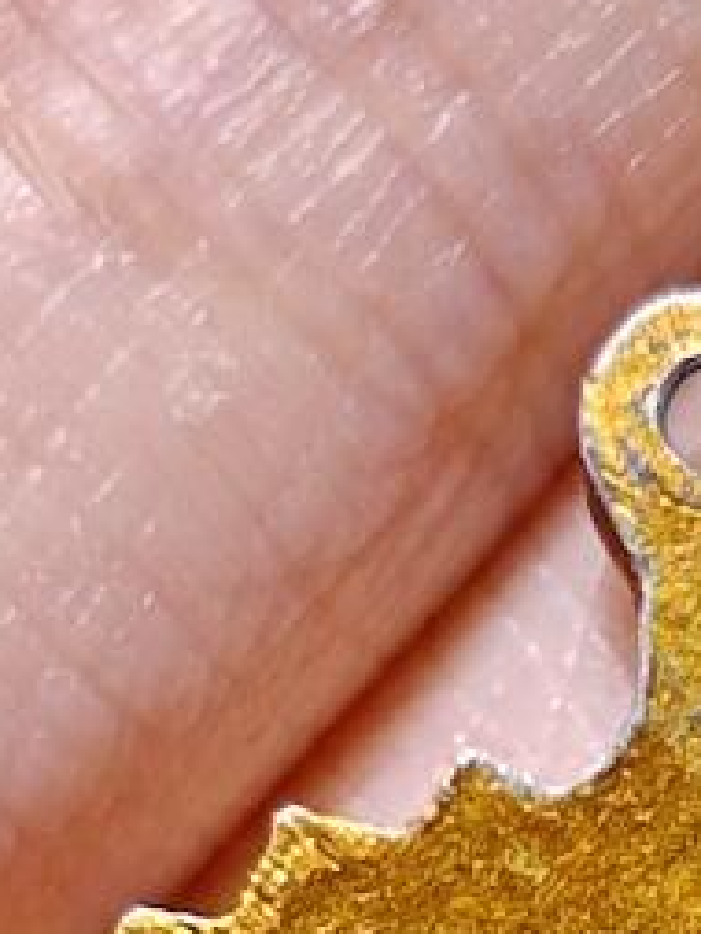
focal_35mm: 327
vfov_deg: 5.9
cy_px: 1846
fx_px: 8822
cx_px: 819
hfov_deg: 4.5
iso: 50
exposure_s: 1/2214
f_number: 1.6
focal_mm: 6.55
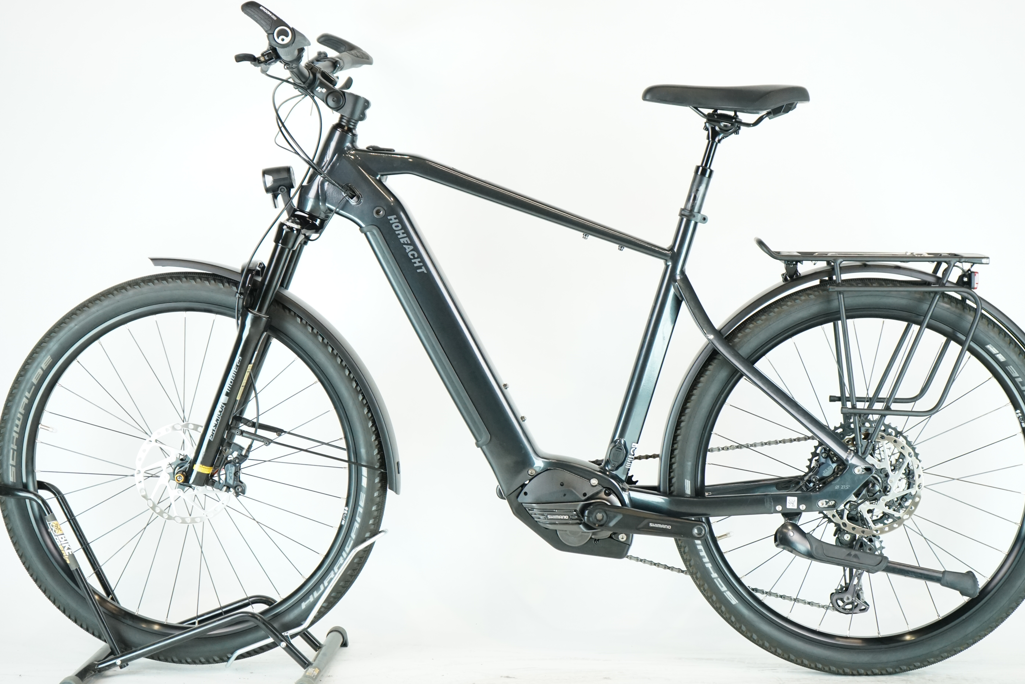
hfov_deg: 29.7
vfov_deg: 20.0
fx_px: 1936
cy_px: 336
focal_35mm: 68
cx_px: 531
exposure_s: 1/200
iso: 2500
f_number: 5.6
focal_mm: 63
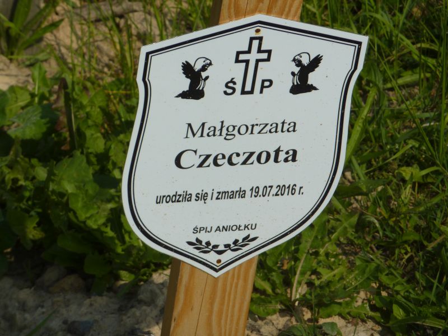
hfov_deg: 8.8
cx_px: 224
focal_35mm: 225
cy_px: 168
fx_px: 2912
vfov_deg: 6.6
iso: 80
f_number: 5.6
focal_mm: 37
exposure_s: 1/800
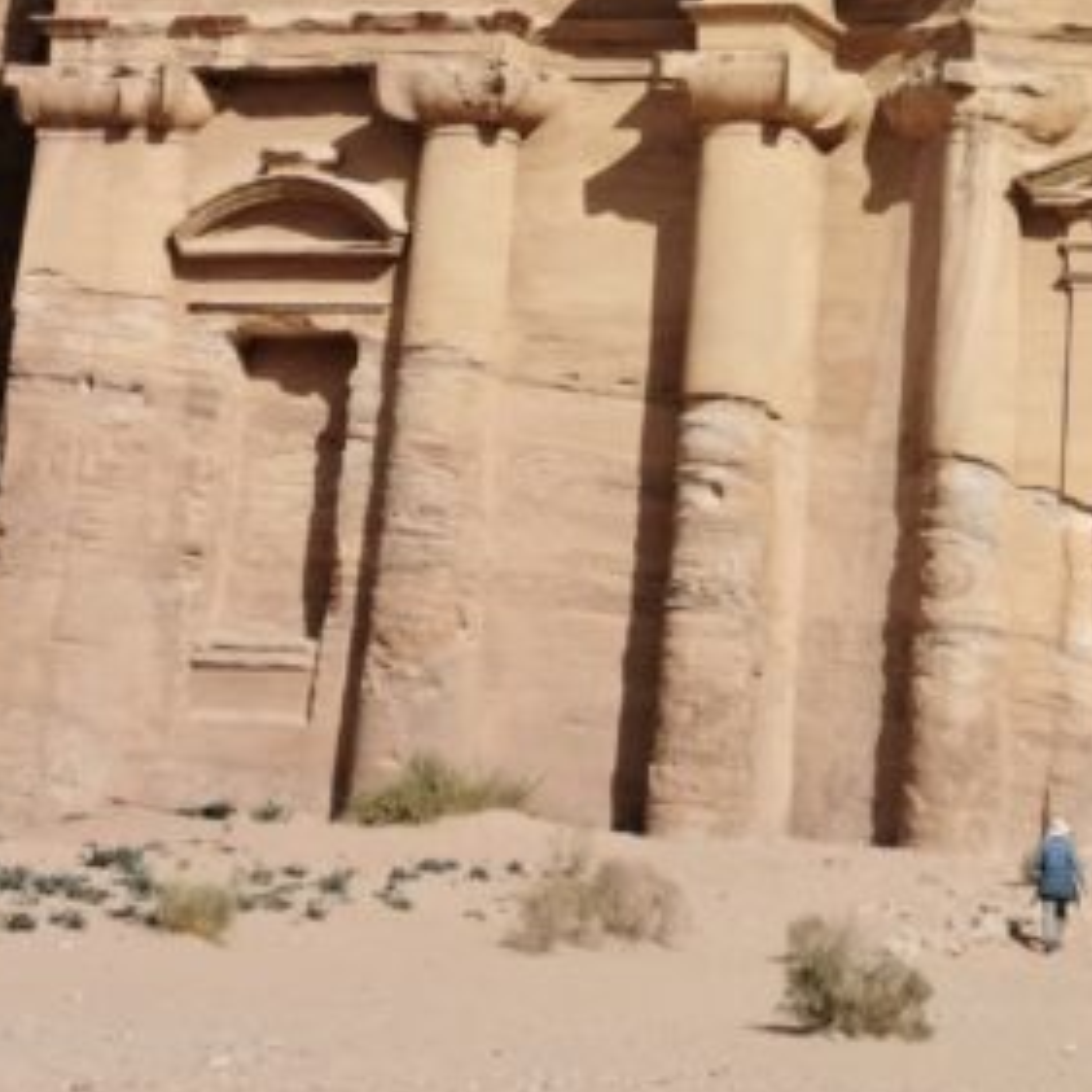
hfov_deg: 19.4
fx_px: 3105
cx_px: 1076
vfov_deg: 18.7
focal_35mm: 87
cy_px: -260
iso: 50
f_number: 1.8
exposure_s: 1/4630
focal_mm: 5.58
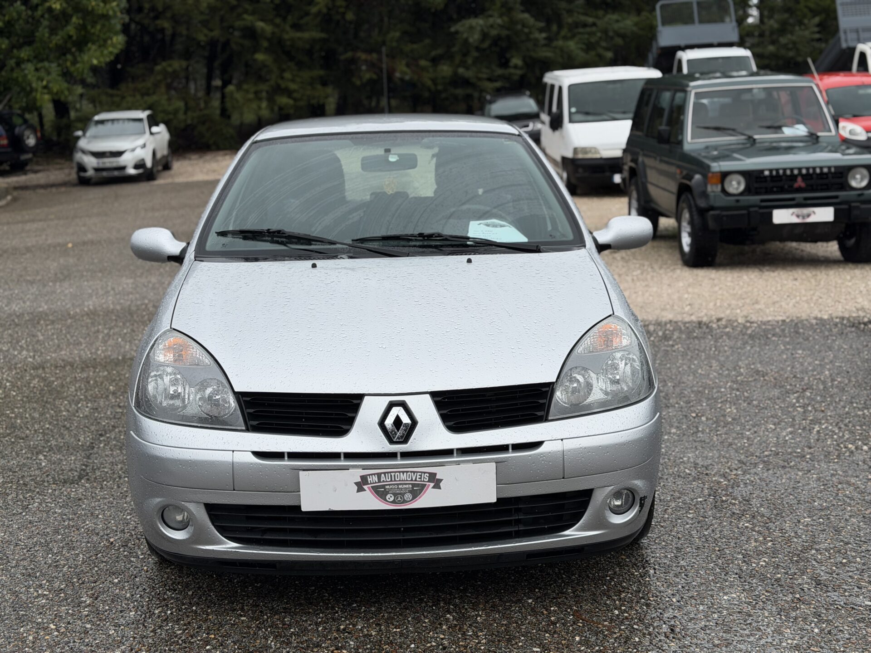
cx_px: 436
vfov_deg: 30.3
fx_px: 1208
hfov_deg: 39.7
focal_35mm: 48
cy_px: 326
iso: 64
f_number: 1.78
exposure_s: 1/3704
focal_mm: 6.76
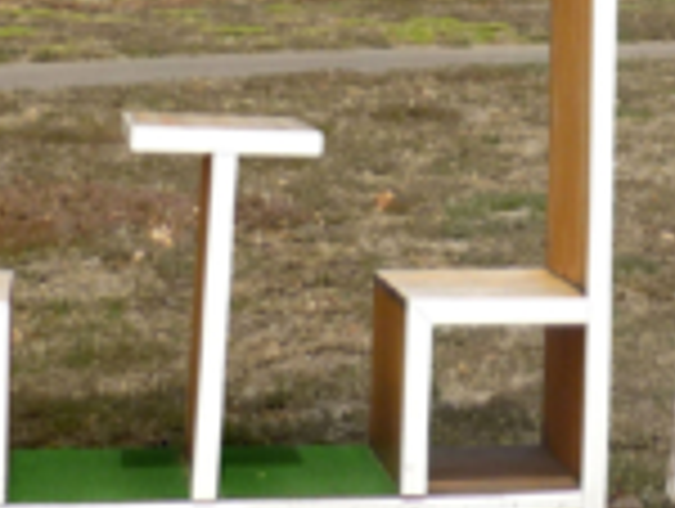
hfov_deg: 14.7
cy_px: -463
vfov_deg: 10.5
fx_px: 2578
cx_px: 616
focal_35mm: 132
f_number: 8
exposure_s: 1/160
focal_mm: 5.5
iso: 100
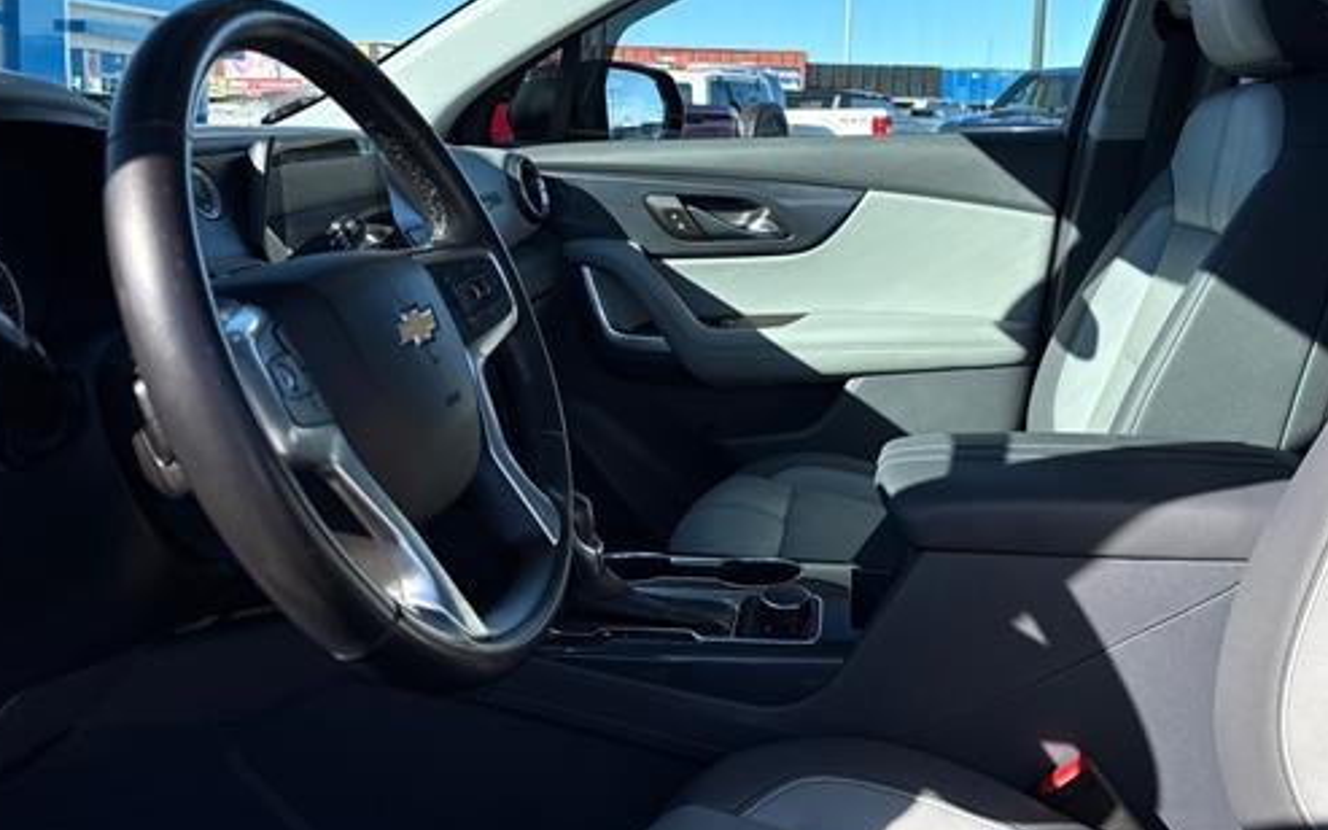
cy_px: 213
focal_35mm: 33
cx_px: 822
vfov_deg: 37.4
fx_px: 1194
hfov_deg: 57.5
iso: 80
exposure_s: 1/1060
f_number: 1.78
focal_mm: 6.76
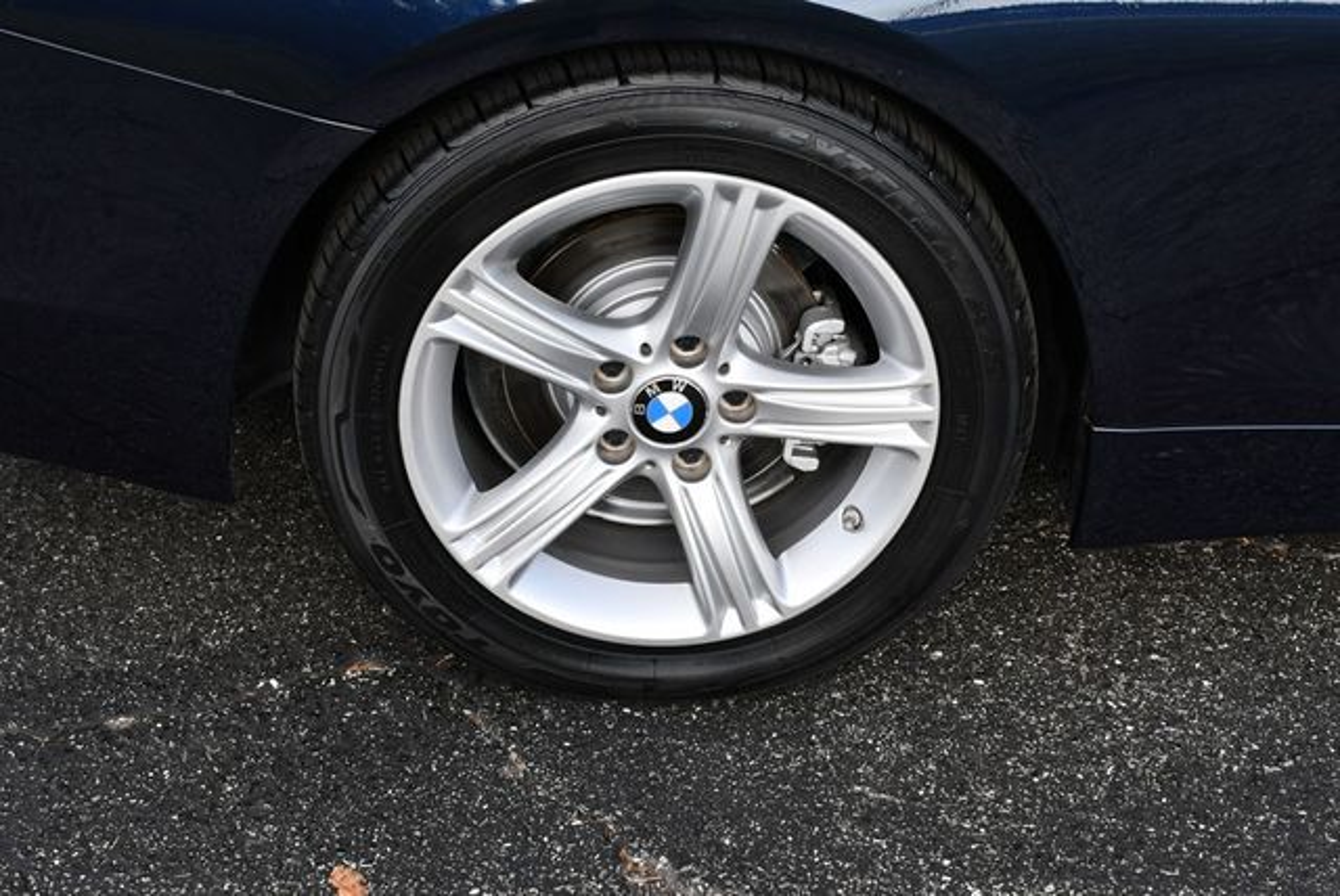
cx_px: 670
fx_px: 1937
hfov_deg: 38.2
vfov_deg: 26.0
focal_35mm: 52
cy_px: 448
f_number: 8
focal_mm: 26
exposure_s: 1/250
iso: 200
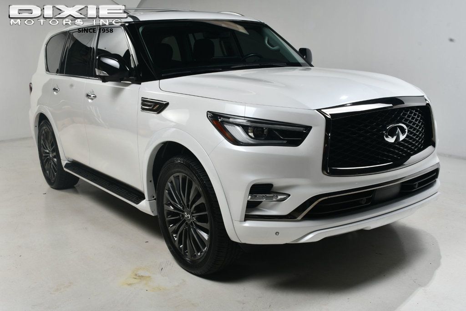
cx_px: 233
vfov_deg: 34.2
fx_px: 505
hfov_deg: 49.6
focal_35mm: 39
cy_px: 156
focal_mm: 26
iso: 100
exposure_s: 1/160
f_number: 14
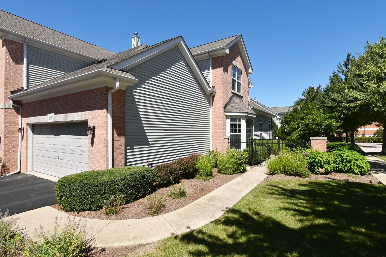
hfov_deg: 90.0
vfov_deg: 67.4
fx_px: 193
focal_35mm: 18
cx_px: 193
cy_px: 128
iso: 200
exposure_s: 1/400
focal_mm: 12
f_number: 10
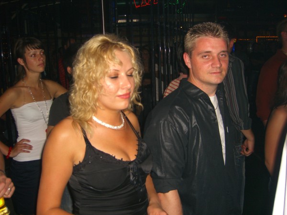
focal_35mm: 38
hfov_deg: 49.0
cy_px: 108
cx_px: 144
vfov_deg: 37.7
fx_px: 315
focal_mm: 7.9
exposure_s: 1/60
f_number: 2.8
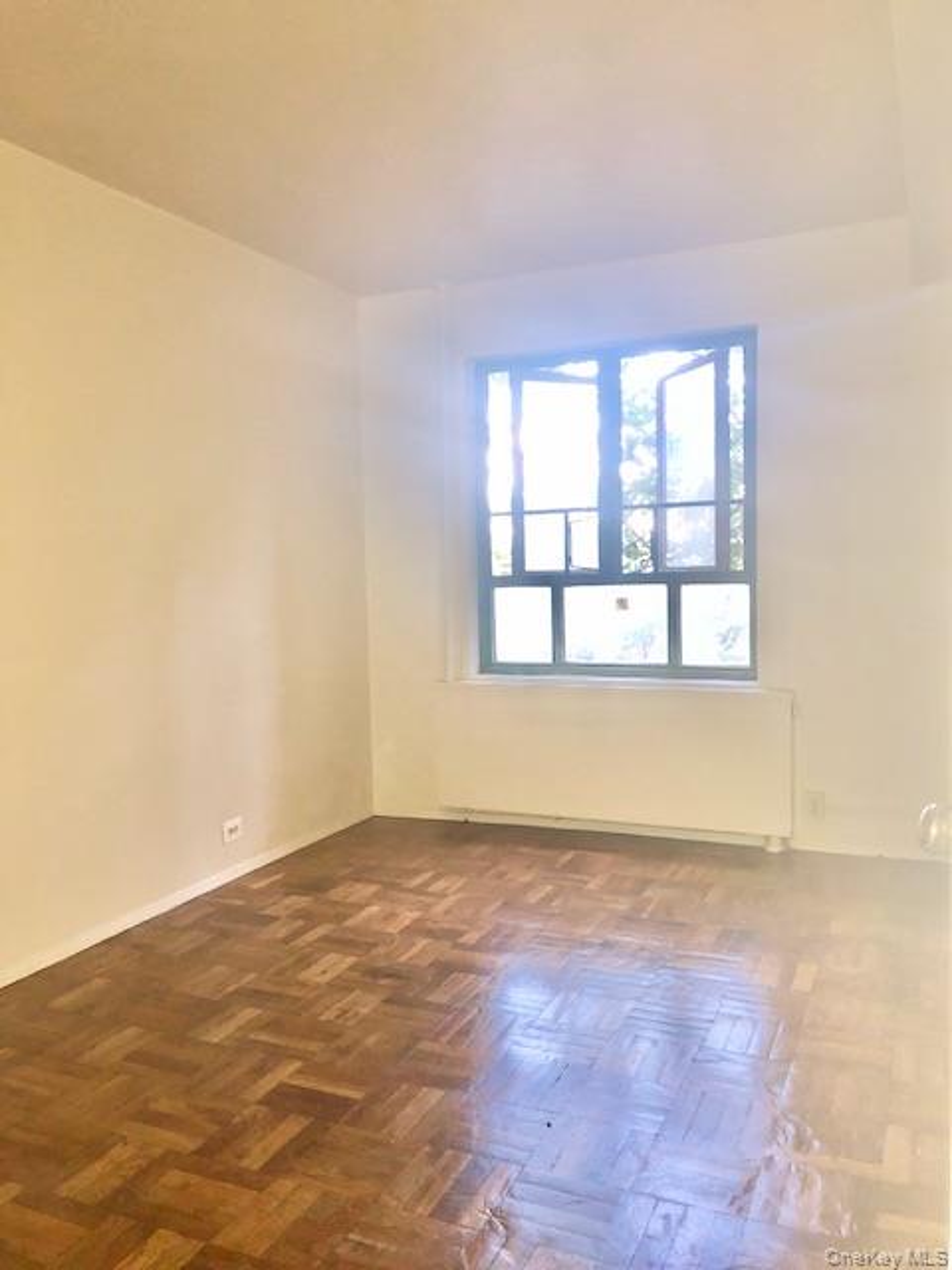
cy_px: 635
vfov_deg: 63.4
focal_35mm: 28
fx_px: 1027
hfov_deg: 49.7
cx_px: 476
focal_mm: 3.99
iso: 125
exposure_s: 1/12
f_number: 1.8
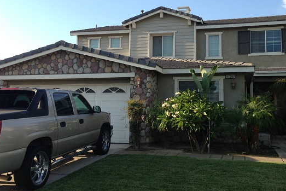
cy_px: 79
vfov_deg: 31.8
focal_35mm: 42
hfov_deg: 46.3
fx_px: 334
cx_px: 163
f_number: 2.4
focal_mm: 4.13
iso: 50
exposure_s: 1/602
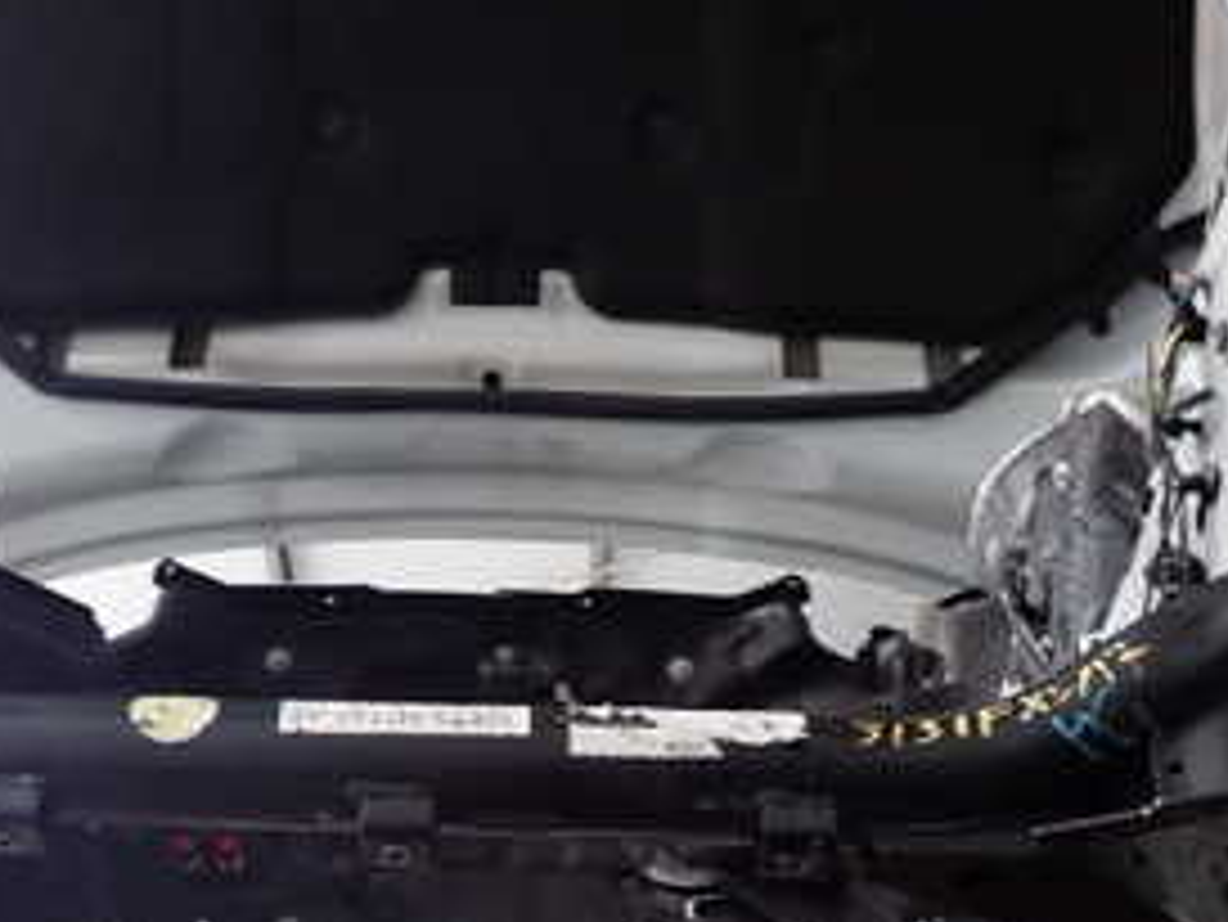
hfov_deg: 34.7
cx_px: 459
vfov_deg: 26.0
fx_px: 1952
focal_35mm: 55
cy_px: 778
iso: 200
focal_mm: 4.5
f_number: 2
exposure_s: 1/40
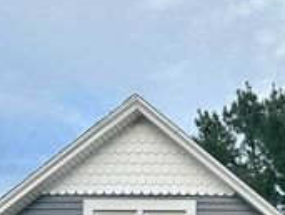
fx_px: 578
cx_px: 280
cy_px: 306
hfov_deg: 26.4
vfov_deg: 19.0
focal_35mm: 70
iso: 80
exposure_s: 1/1495
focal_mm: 6.86
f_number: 1.78
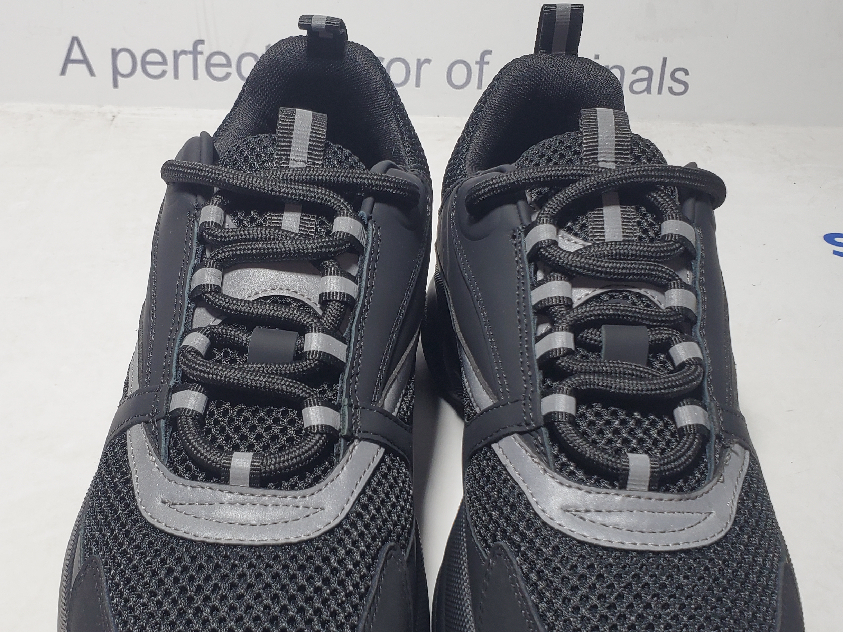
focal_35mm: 43
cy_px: 403
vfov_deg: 33.4
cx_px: 407
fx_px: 1047
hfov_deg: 43.8
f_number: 2.4
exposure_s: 1/172
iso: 50
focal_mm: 4.3
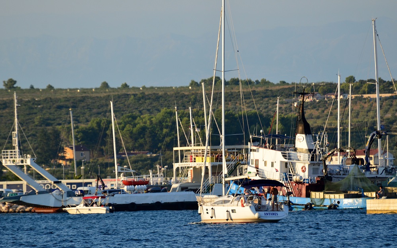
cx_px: 199
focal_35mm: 459
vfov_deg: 2.9
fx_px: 4965
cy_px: 130
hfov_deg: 4.6
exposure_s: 1/800
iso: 400
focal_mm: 300
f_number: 6.3
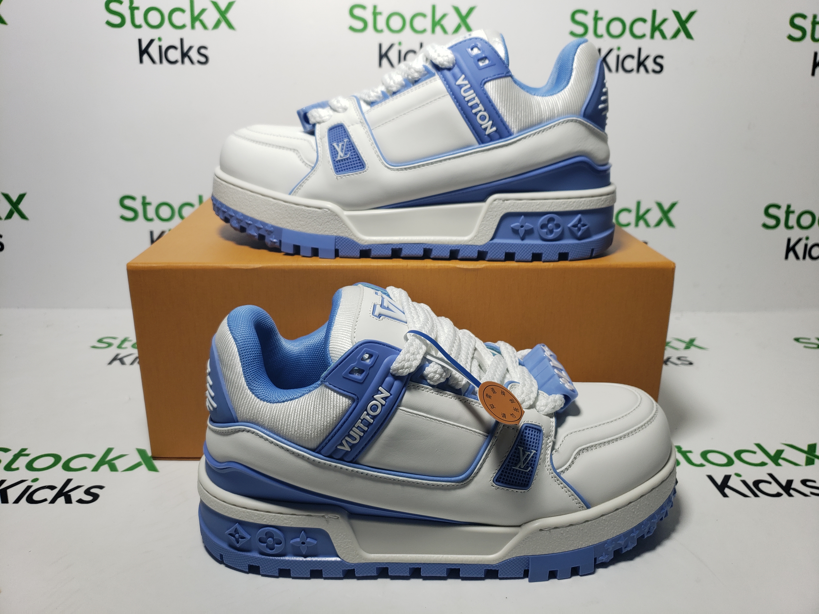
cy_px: 307
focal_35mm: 26
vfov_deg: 53.1
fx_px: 615
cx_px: 410
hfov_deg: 67.3
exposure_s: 1/441
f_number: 1.5
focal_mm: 4.3
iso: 50
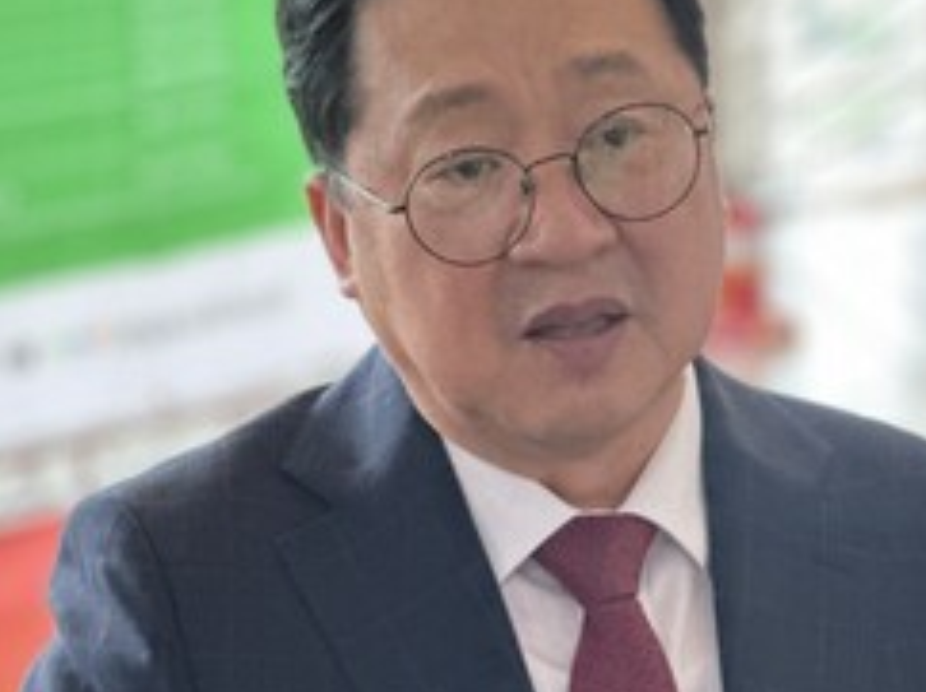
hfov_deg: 10.3
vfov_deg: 7.8
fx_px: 5104
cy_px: 291
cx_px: 830
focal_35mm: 191
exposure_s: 1/40
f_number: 2.8
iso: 250
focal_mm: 9
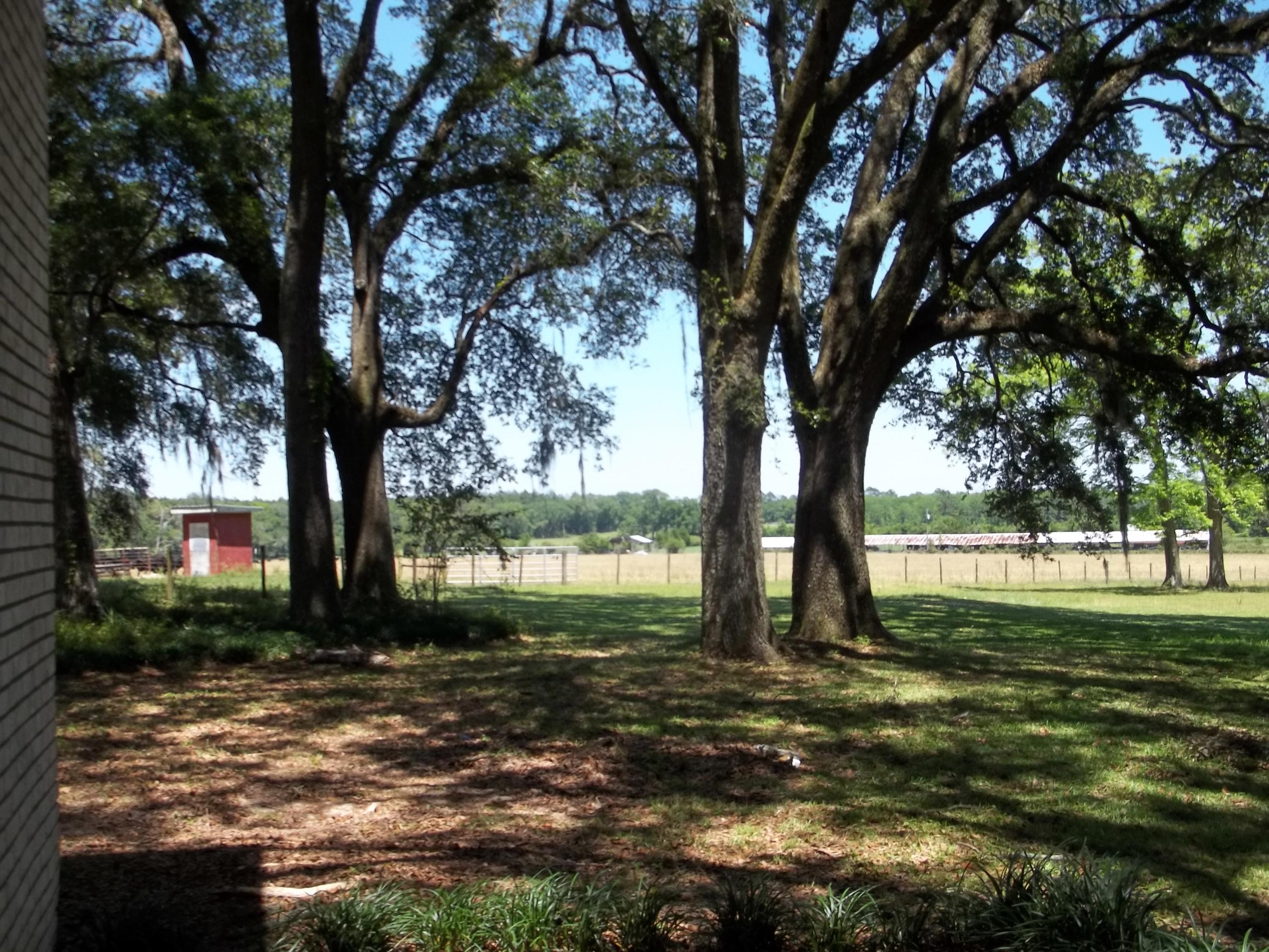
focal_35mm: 33
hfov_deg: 55.4
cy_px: 476
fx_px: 1210
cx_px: 634
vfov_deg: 42.9
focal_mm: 5.9
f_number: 3.3
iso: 64
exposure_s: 1/400
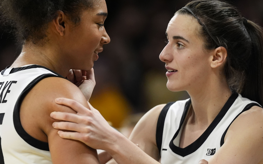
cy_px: 95
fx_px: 2372
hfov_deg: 6.3
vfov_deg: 4.0
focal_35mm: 331
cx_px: 111
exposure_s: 1/1600
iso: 3200
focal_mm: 200
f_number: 2.8
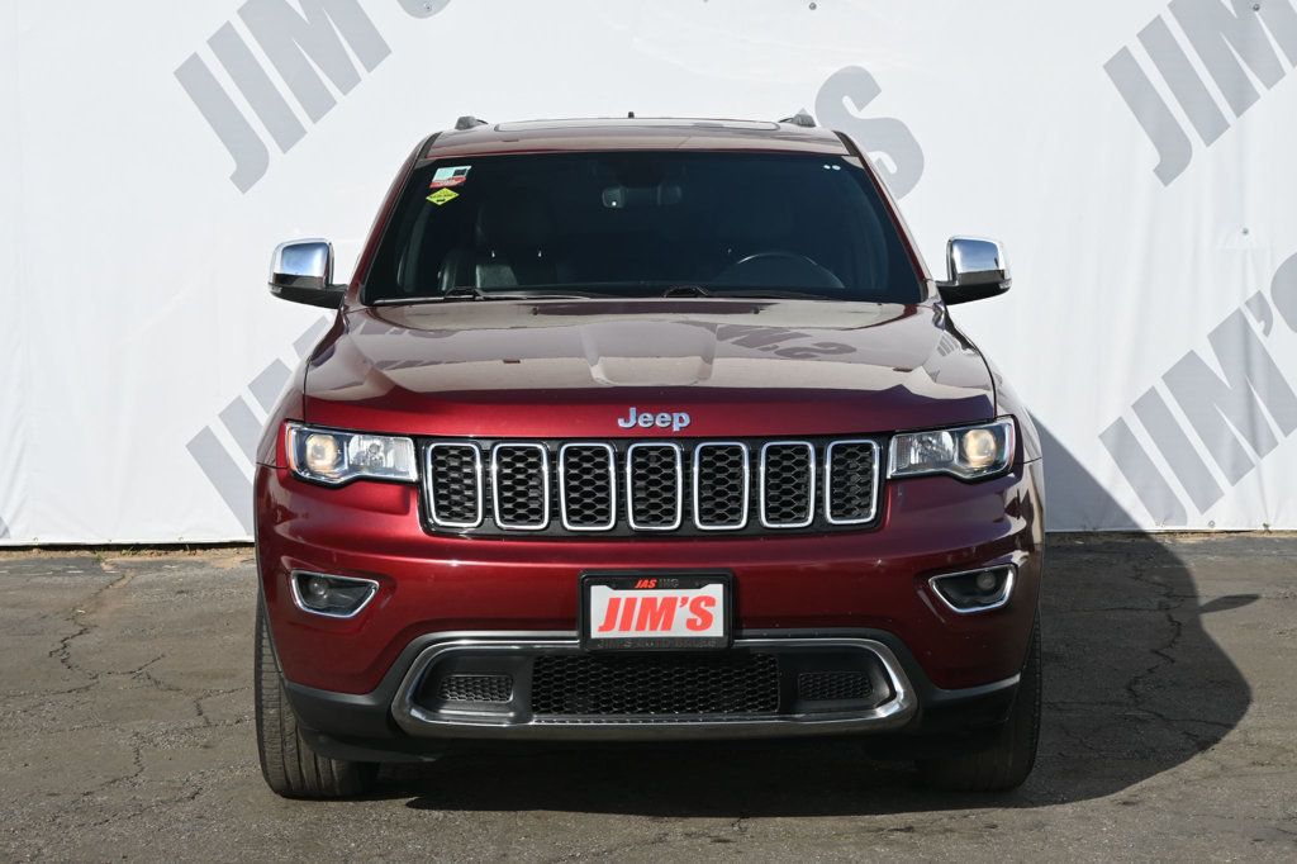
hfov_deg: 31.2
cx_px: 648
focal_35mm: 64
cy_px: 432
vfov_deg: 21.1
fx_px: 2323
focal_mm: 43
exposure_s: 1/250
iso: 110
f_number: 6
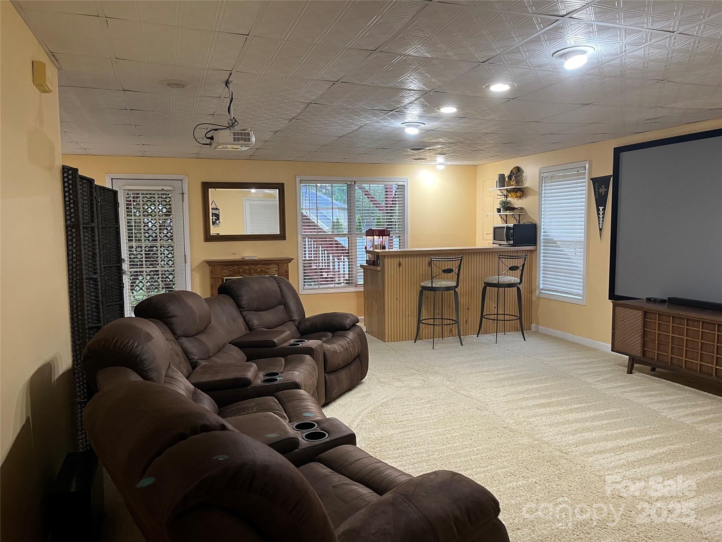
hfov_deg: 67.3
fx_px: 542
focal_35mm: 26
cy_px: 271
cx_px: 361
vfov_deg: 53.1
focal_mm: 5.1
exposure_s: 1/60
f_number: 1.6
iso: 250
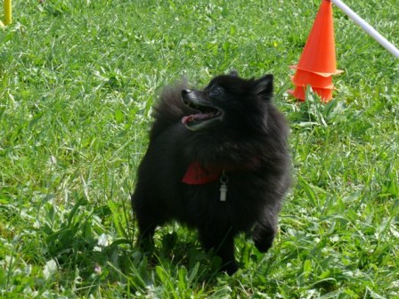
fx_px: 1395
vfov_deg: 12.2
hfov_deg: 16.3
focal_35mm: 121
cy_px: 150
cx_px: 200
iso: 100
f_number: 5.6
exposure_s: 1/250
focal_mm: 25.6
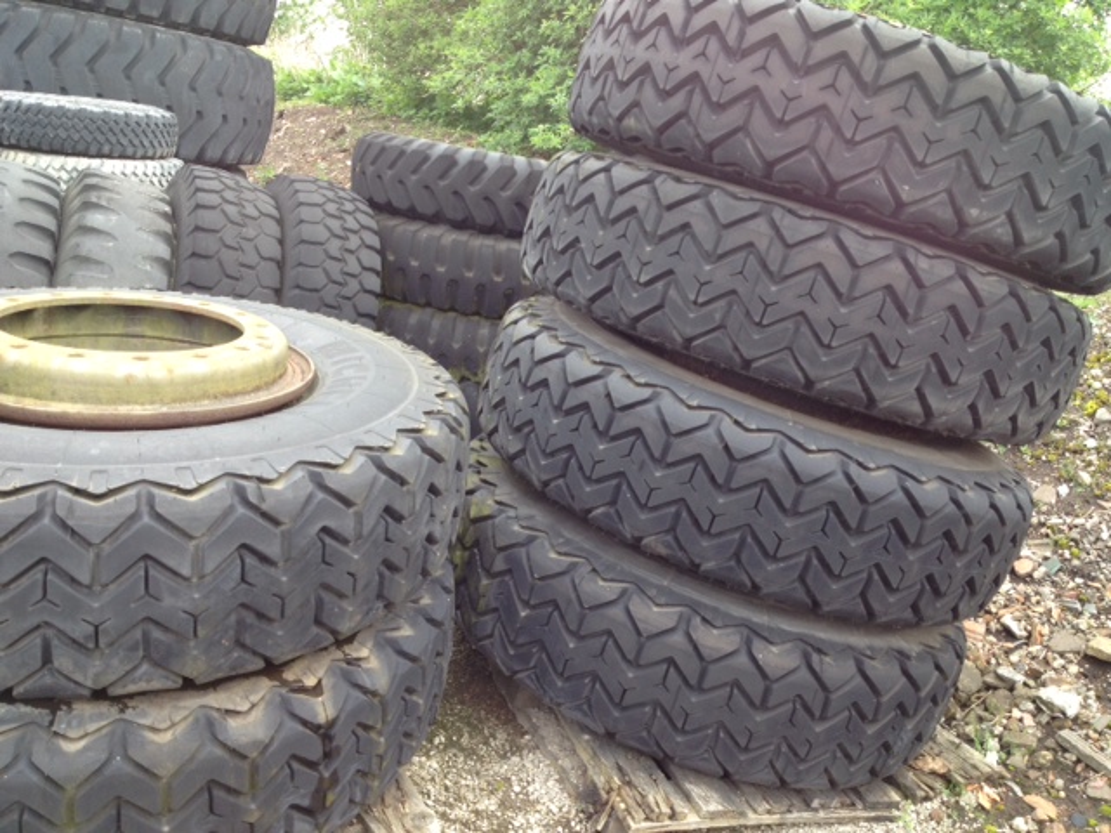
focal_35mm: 35
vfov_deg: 40.7
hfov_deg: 52.6
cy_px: 416
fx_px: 1123
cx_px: 556
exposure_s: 1/153
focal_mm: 4.28
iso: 64
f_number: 2.4
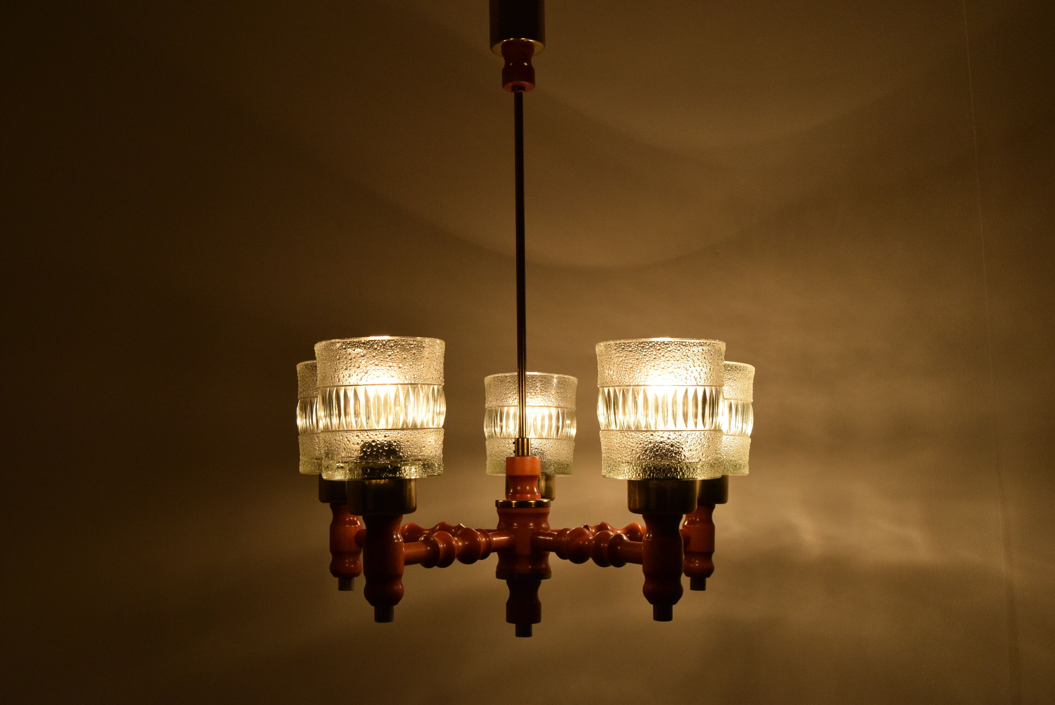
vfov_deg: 36.9
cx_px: 528
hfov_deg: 53.1
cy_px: 352
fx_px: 1056
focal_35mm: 36
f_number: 10
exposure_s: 1/400
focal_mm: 24
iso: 1600
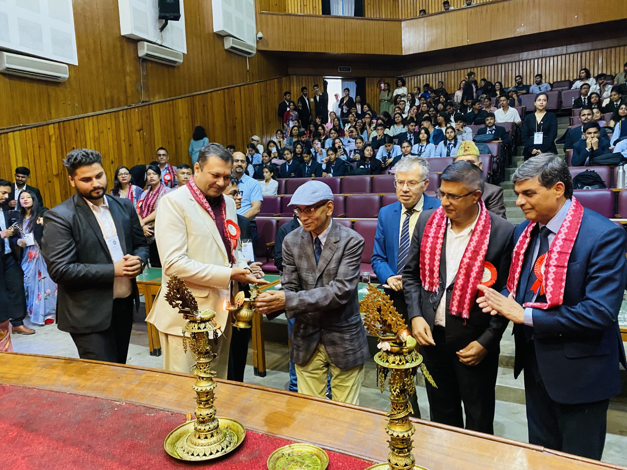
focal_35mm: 26
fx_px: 471
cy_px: 235
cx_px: 314
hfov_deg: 67.3
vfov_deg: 53.1
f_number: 1.8
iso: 640
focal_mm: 4.25
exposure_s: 1/25
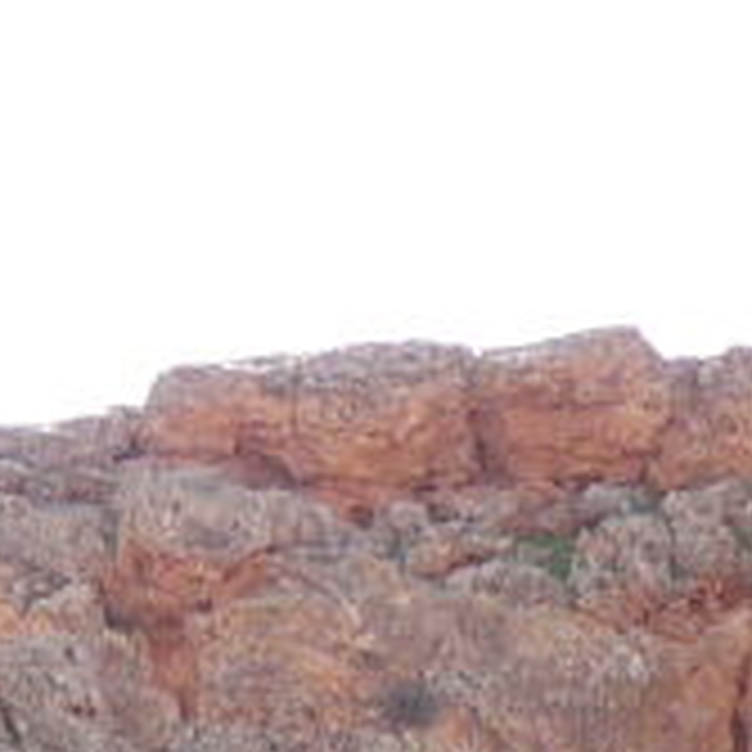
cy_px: 2058
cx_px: -743
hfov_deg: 6.2
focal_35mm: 274
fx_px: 6734
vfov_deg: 6.0
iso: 100
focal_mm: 6
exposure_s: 1/100
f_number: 4
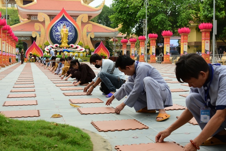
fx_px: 314
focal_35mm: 50
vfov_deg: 27.0
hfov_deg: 39.6
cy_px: 76
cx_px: 113
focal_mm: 50
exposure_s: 1/125
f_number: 6.3
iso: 320
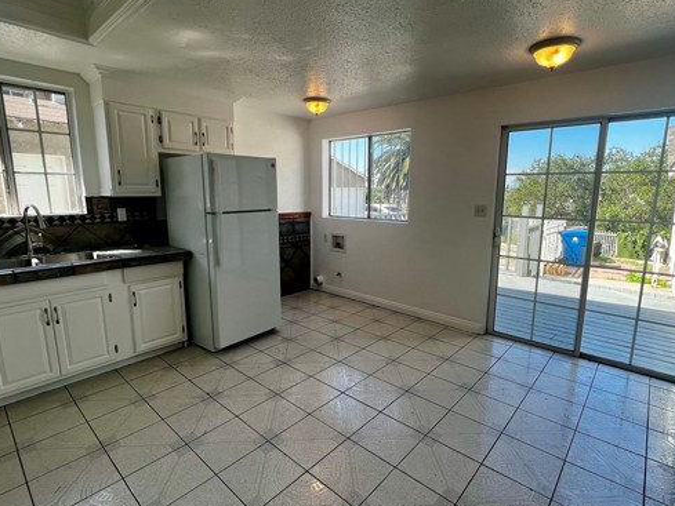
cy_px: 250
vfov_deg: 74.8
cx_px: 338
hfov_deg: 91.0
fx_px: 332
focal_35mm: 17
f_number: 1.8
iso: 32
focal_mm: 1.57
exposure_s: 1/191
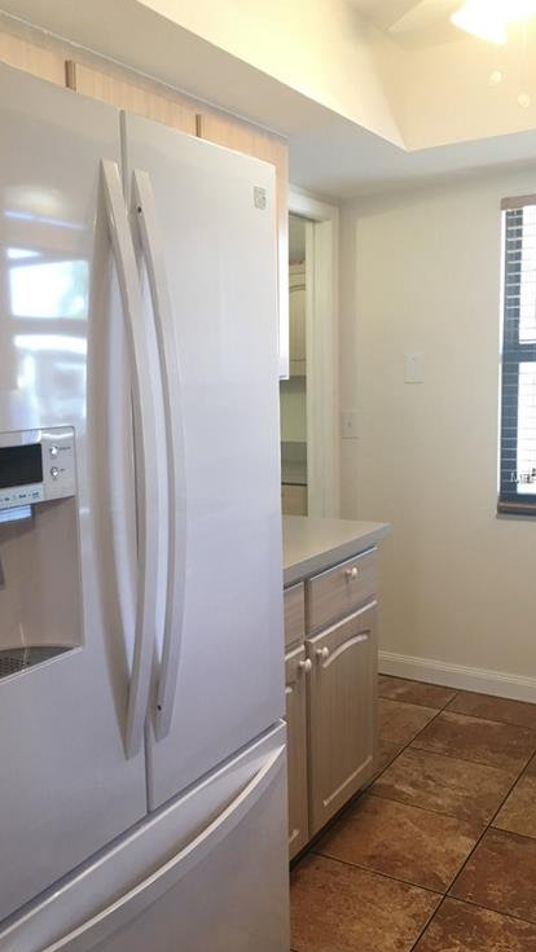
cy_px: 478
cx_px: 197
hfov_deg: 35.5
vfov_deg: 59.5
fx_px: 833
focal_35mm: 33
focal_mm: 4.15
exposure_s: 1/30
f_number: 2.2
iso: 80
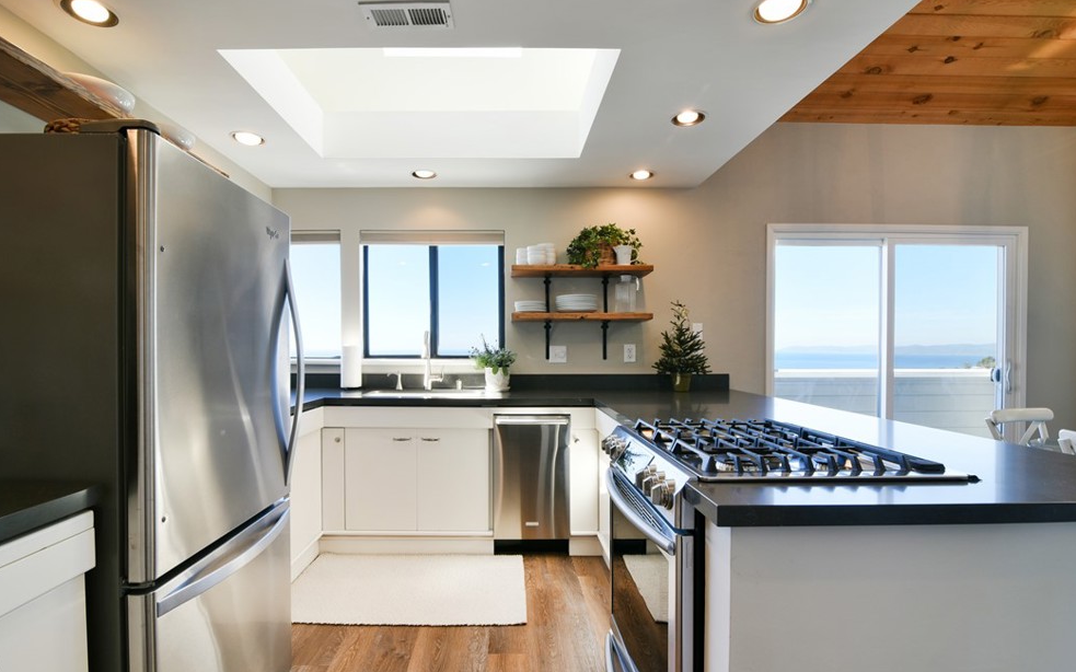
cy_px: 347
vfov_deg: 68.0
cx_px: 537
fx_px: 498
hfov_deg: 94.4
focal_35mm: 17
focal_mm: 16
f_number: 10
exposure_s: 1/80
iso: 400
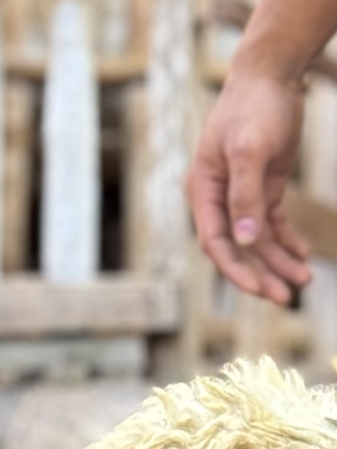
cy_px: 346
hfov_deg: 4.6
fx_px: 4086
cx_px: 813
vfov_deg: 6.3
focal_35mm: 315
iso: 100
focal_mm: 6.76
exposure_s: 1/79
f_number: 1.78
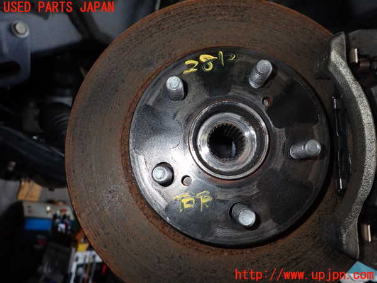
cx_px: 188
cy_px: 142
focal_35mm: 25
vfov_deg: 54.9
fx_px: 272
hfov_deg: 69.4
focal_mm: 4.5
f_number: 5.6
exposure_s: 1/30
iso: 200
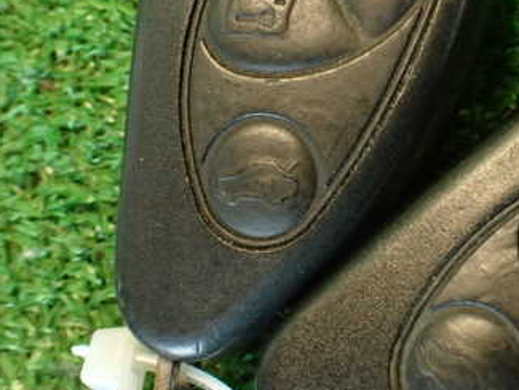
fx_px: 885
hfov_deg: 31.5
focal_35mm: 59
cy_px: 134
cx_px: 444
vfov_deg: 24.7
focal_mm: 5.79
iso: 400
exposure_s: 1/30
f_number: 2.4
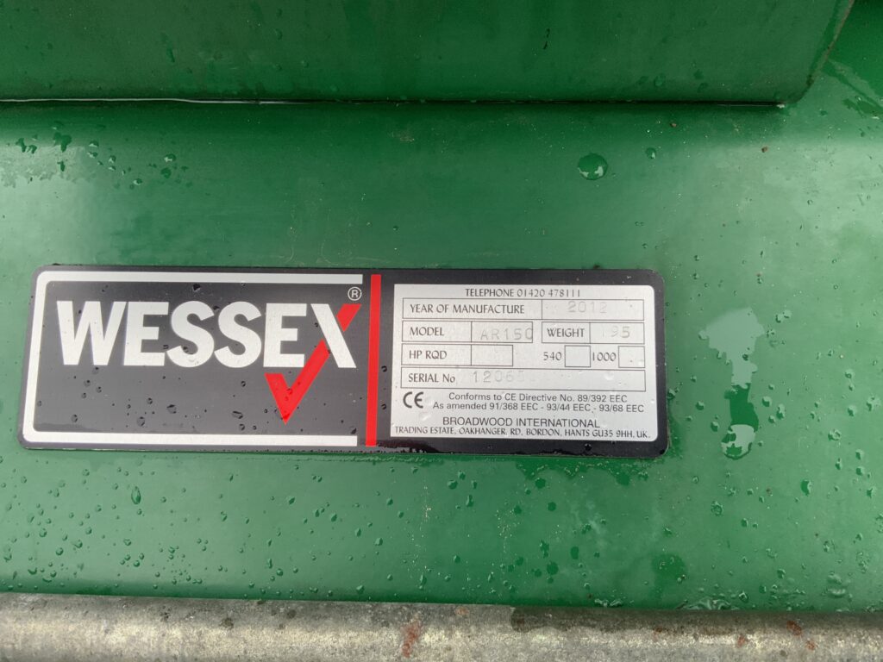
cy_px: 331
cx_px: 442
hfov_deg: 61.7
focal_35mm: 29
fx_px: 740
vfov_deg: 48.2
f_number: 1.8
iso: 64
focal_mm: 3
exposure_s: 1/119
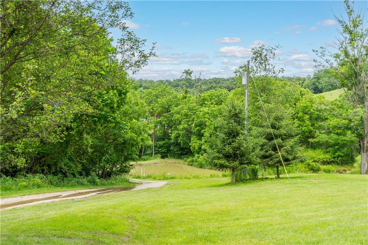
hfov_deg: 53.1
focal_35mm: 36
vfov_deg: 36.8
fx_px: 368
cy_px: 122
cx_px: 184
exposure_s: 1/250
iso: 100
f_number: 6.3
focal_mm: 24
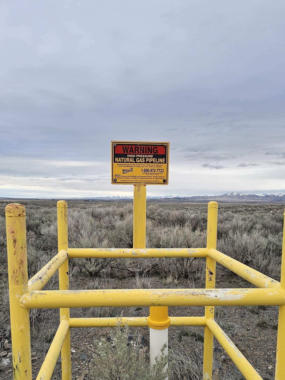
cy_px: 246
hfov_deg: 46.8
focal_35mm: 30
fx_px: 329
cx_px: 139
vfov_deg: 58.9
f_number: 1.7
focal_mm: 6.3
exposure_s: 1/120
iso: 16
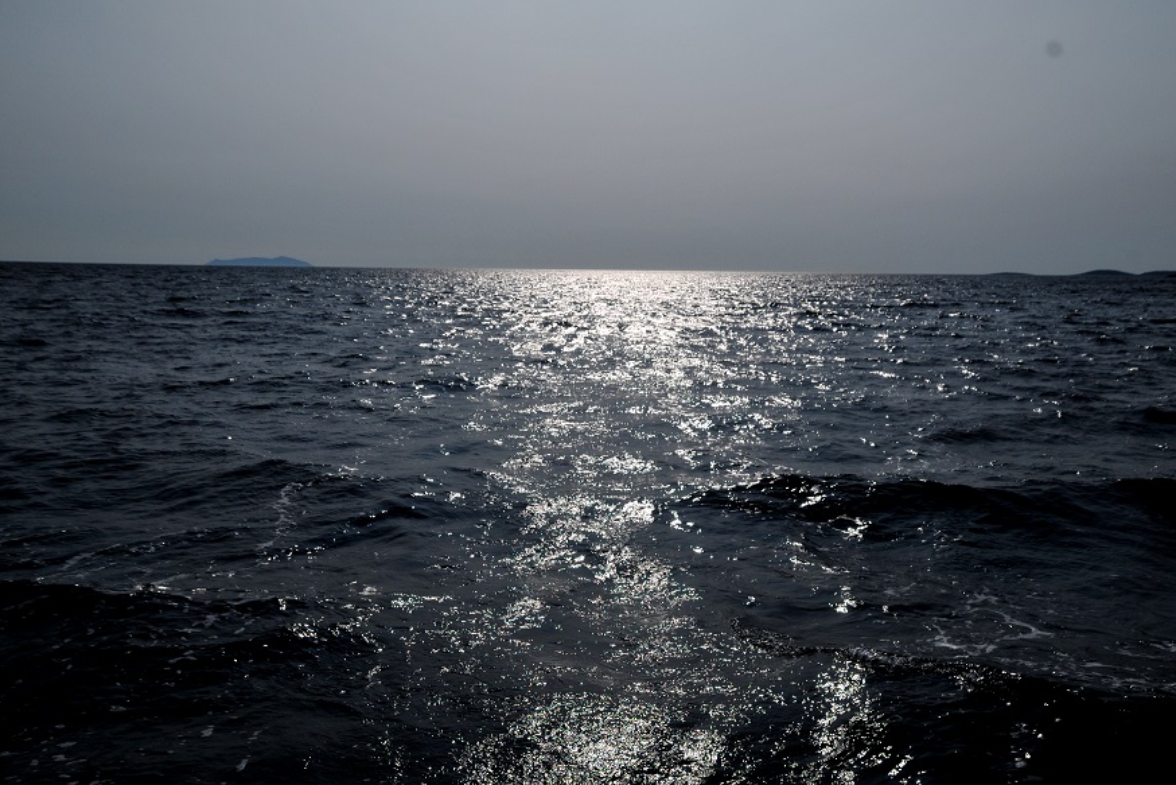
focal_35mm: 37
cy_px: 395
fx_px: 1209
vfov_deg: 36.0
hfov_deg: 51.9
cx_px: 603
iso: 200
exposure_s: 1/8000
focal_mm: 24
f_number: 10
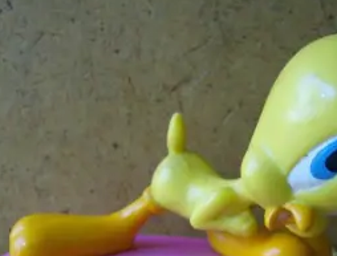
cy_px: 204
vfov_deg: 21.8
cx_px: 233
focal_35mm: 67
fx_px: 655
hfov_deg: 28.6
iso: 100
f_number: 2.8
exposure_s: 1/103
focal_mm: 6
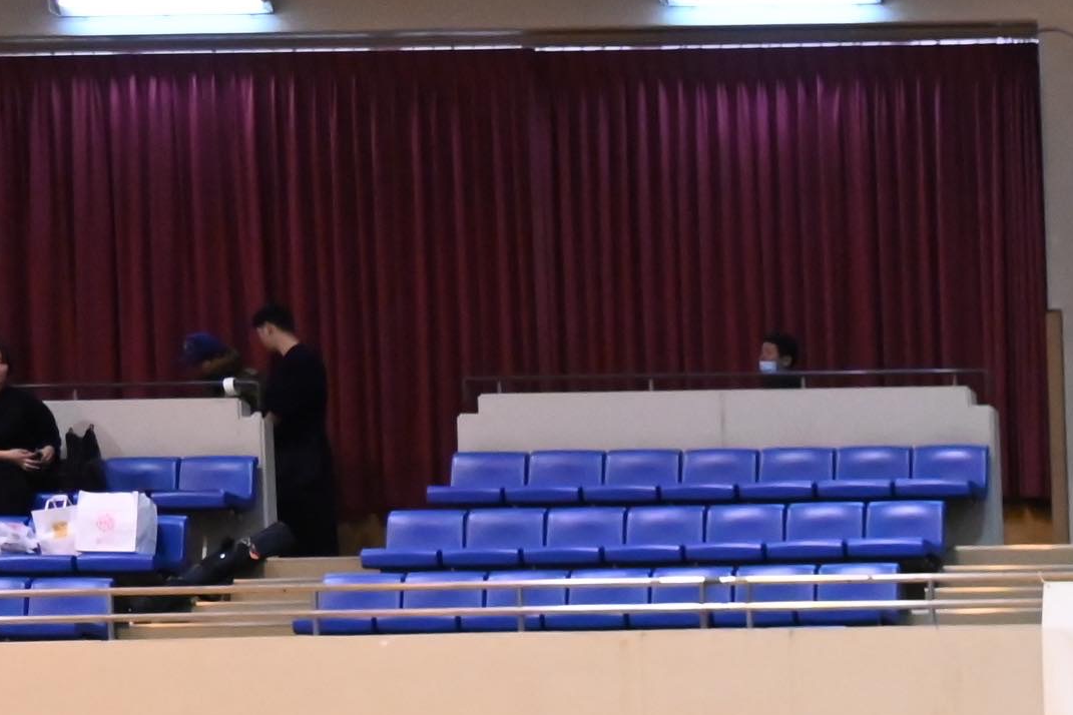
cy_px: 1481
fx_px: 4143
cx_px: 2190
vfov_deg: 9.2
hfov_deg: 12.8
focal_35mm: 139
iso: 5000
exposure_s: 1/200
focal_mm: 33
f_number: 5.6
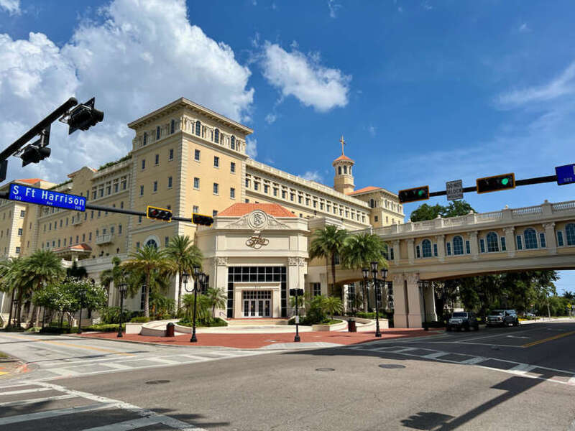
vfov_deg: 53.1
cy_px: 216
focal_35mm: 26
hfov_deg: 67.3
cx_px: 288
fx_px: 432
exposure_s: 1/6579
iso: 50
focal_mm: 5.7
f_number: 1.5
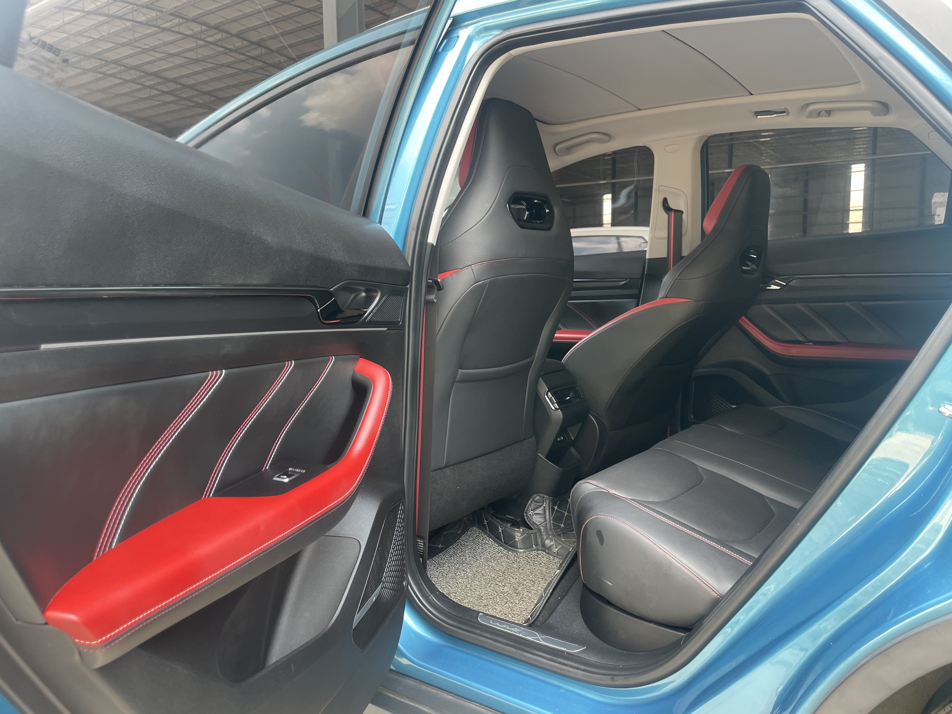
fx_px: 715
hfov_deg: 67.3
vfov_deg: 53.1
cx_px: 476
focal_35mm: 26
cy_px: 357
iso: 80
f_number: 1.6
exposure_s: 1/121
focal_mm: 4.2
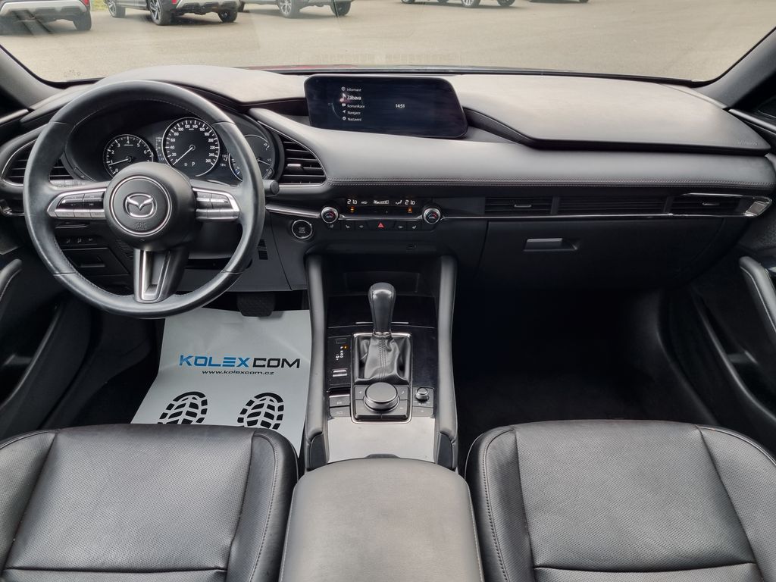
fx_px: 583
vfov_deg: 53.1
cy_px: 291
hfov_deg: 67.3
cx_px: 388
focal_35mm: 26
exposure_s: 1/100
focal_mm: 5.4
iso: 64
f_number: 1.8
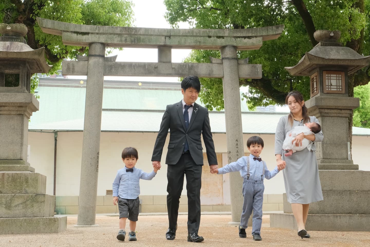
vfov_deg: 25.1
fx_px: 555
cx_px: 185
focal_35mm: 54
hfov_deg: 36.9
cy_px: 124
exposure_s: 1/100
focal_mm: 35.8
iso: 1600
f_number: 10
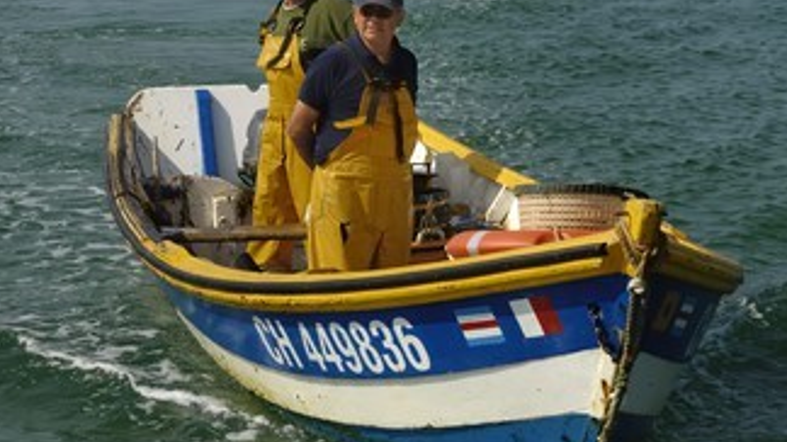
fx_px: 2983
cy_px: 185
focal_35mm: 143
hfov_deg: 15.0
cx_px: 453
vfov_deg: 8.5
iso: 100
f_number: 9
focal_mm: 70
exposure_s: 1/200
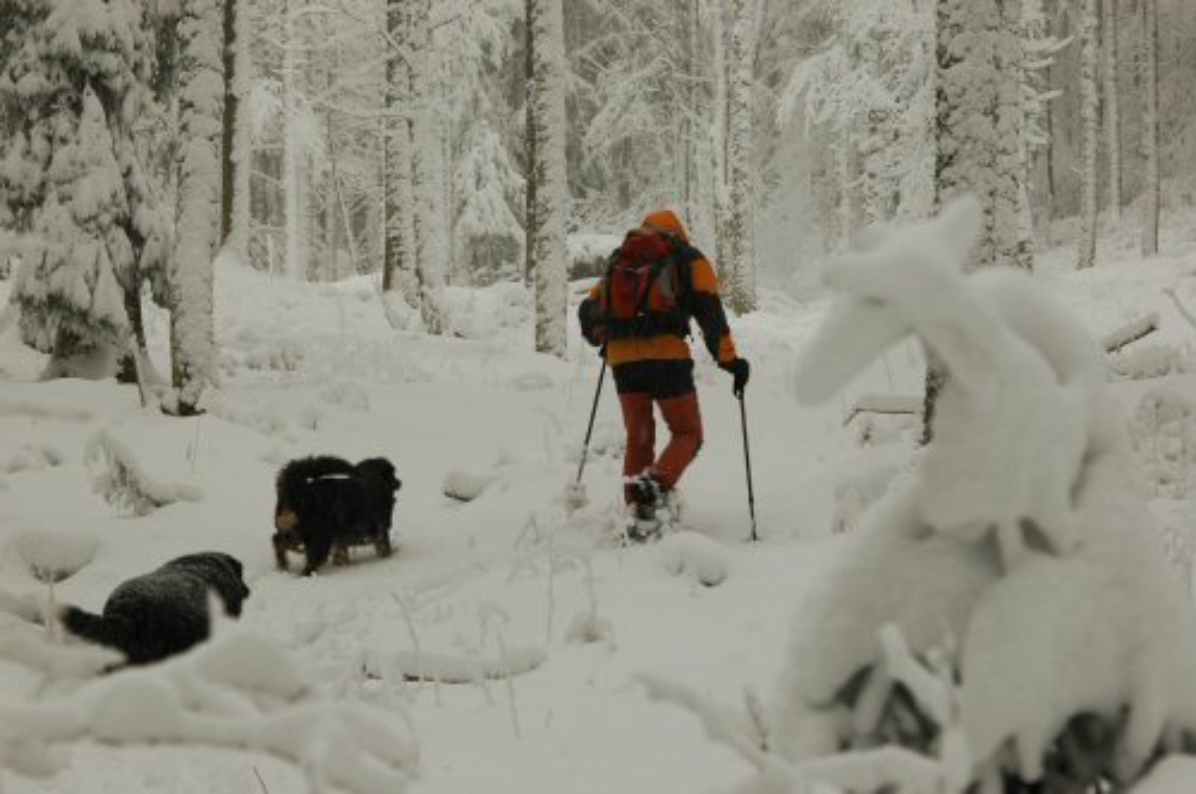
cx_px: 598
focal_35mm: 138
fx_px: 4579
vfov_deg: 9.9
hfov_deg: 14.9
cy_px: 397
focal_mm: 92
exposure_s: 1/100
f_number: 7.1
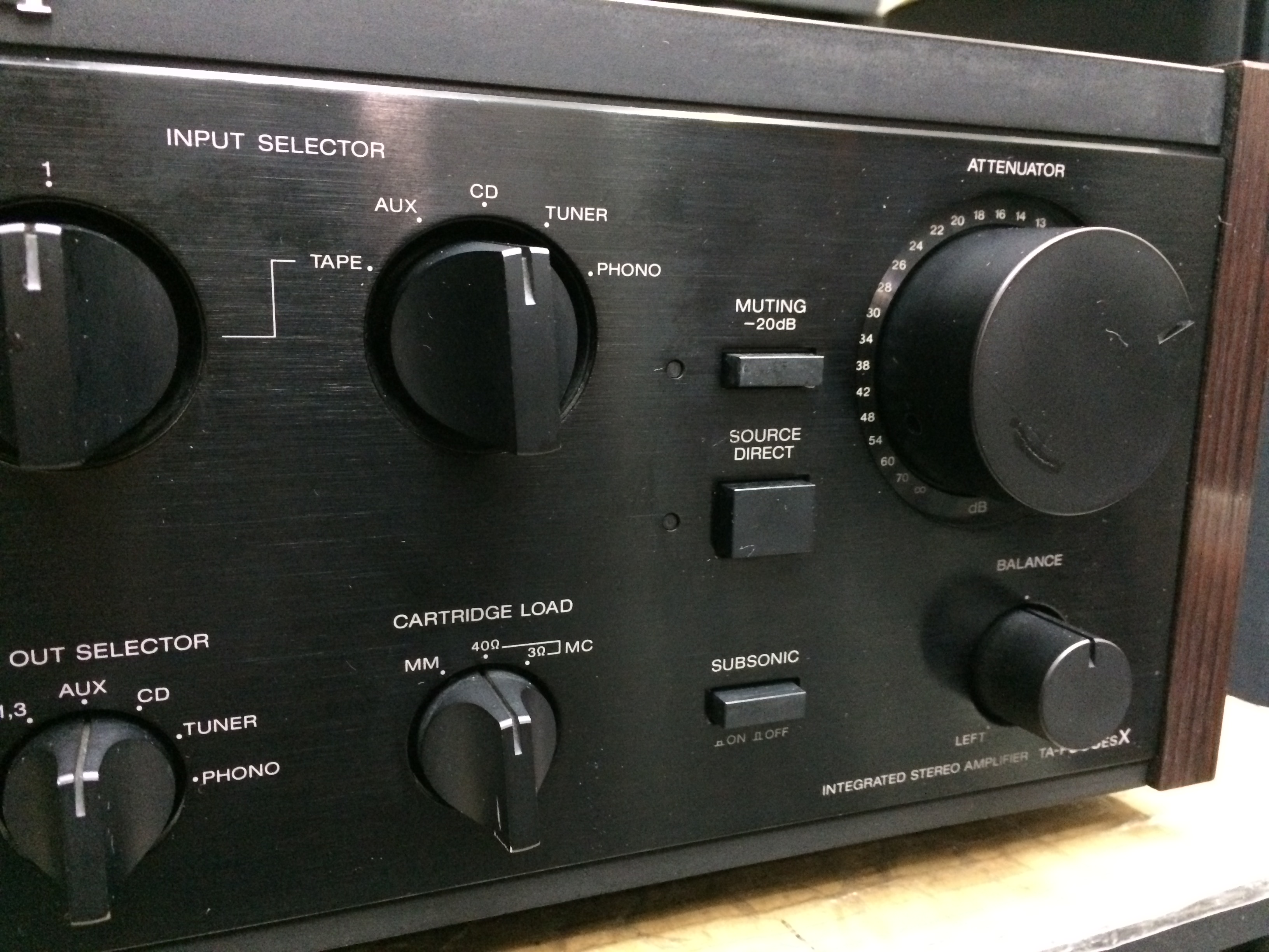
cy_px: 476
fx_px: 1063
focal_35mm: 29
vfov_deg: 48.2
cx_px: 634
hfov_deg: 61.7
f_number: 2.2
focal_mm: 4.15
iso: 500
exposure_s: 1/17
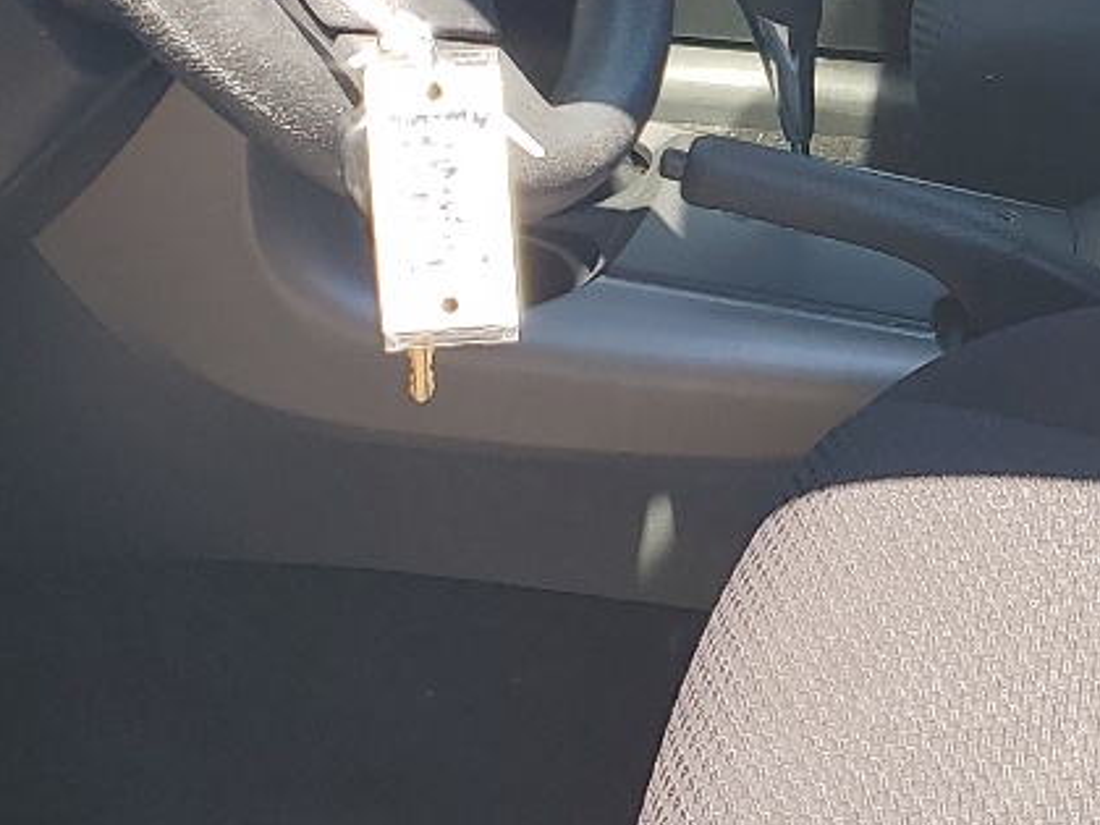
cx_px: 961
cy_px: 322
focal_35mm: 99
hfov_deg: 19.5
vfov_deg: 14.9
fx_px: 3146
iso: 50
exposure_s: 1/526
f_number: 1.5
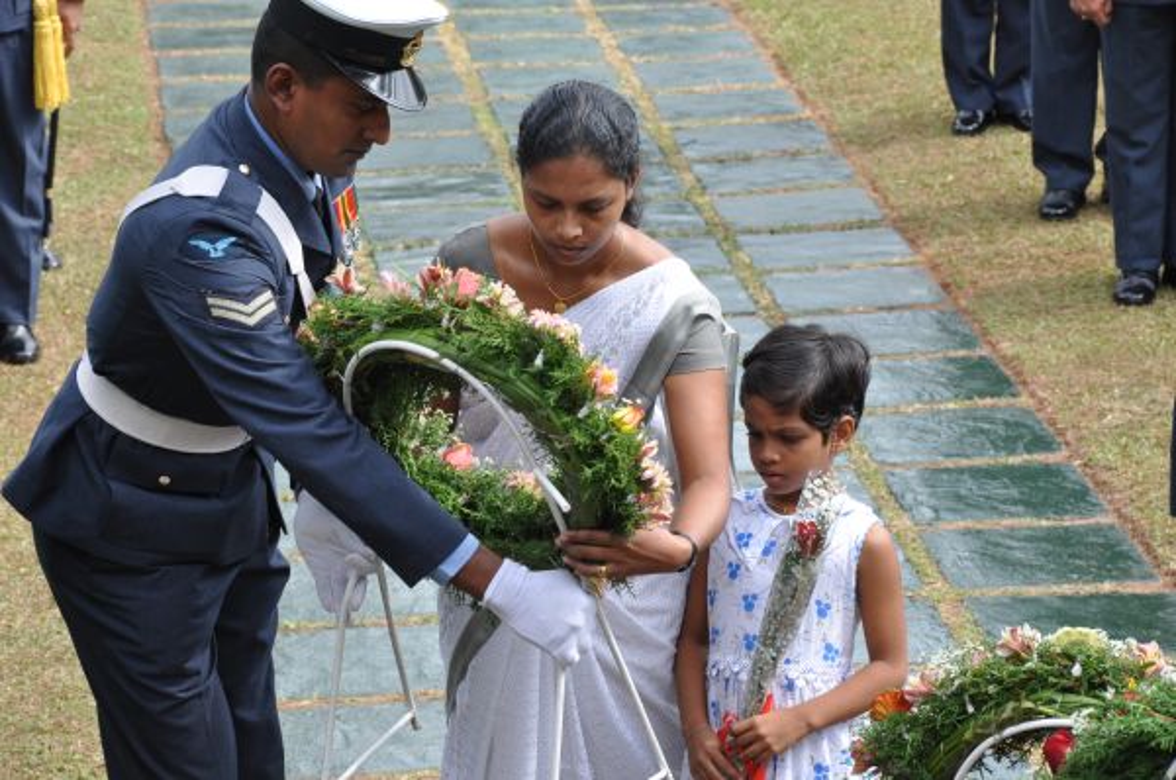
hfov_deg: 13.1
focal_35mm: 158
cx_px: 588
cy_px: 390
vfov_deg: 8.7
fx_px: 5137
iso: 250
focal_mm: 105
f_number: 11
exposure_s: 1/125
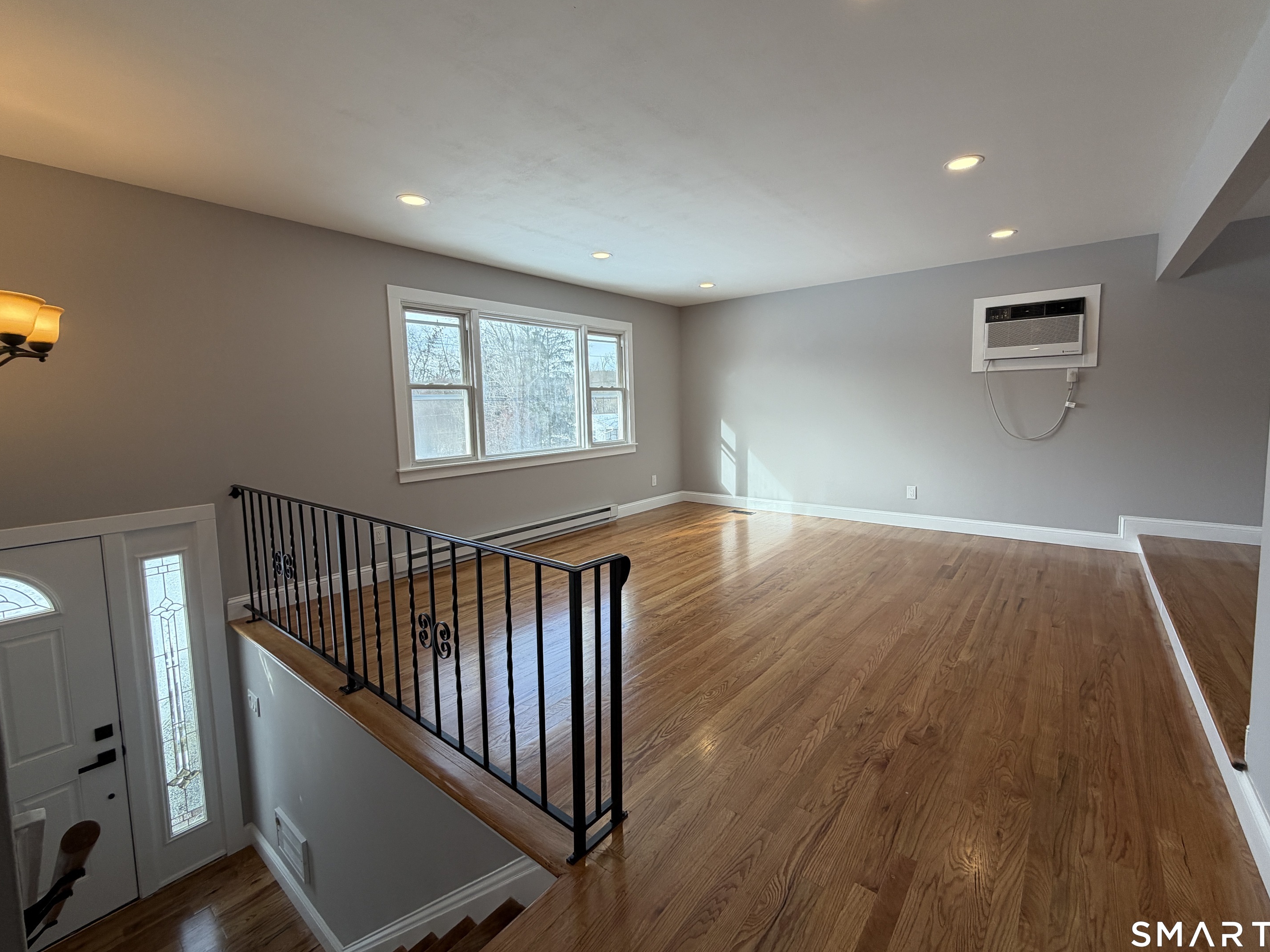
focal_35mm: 15
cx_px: 653
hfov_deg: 98.1
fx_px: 550
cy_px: 447
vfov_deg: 81.7
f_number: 2.2
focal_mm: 2.22
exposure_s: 1/120
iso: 64
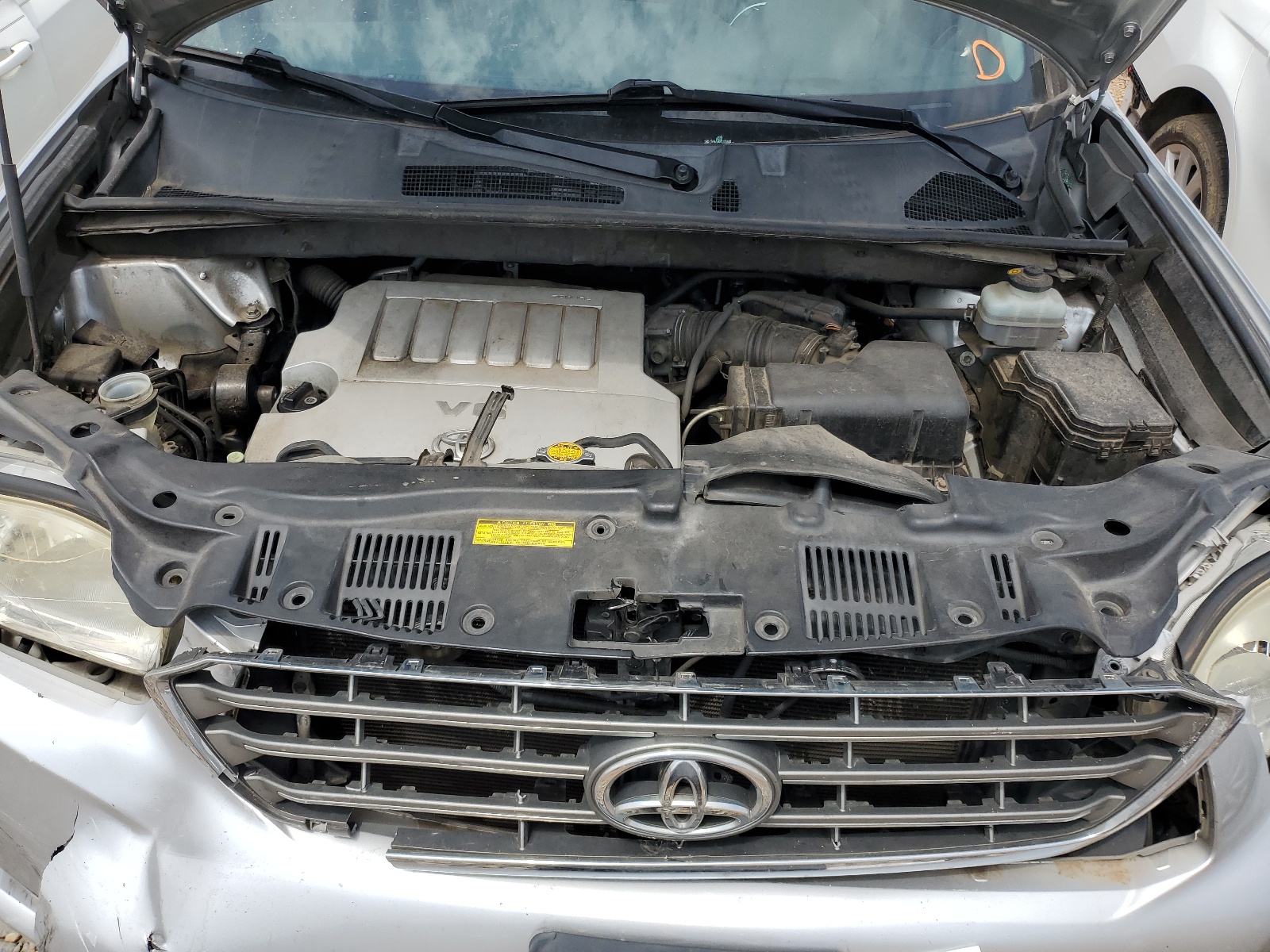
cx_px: 635
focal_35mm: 26
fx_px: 954
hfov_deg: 67.3
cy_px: 476
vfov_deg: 53.1
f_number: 1.5
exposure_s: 1/3333
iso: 50
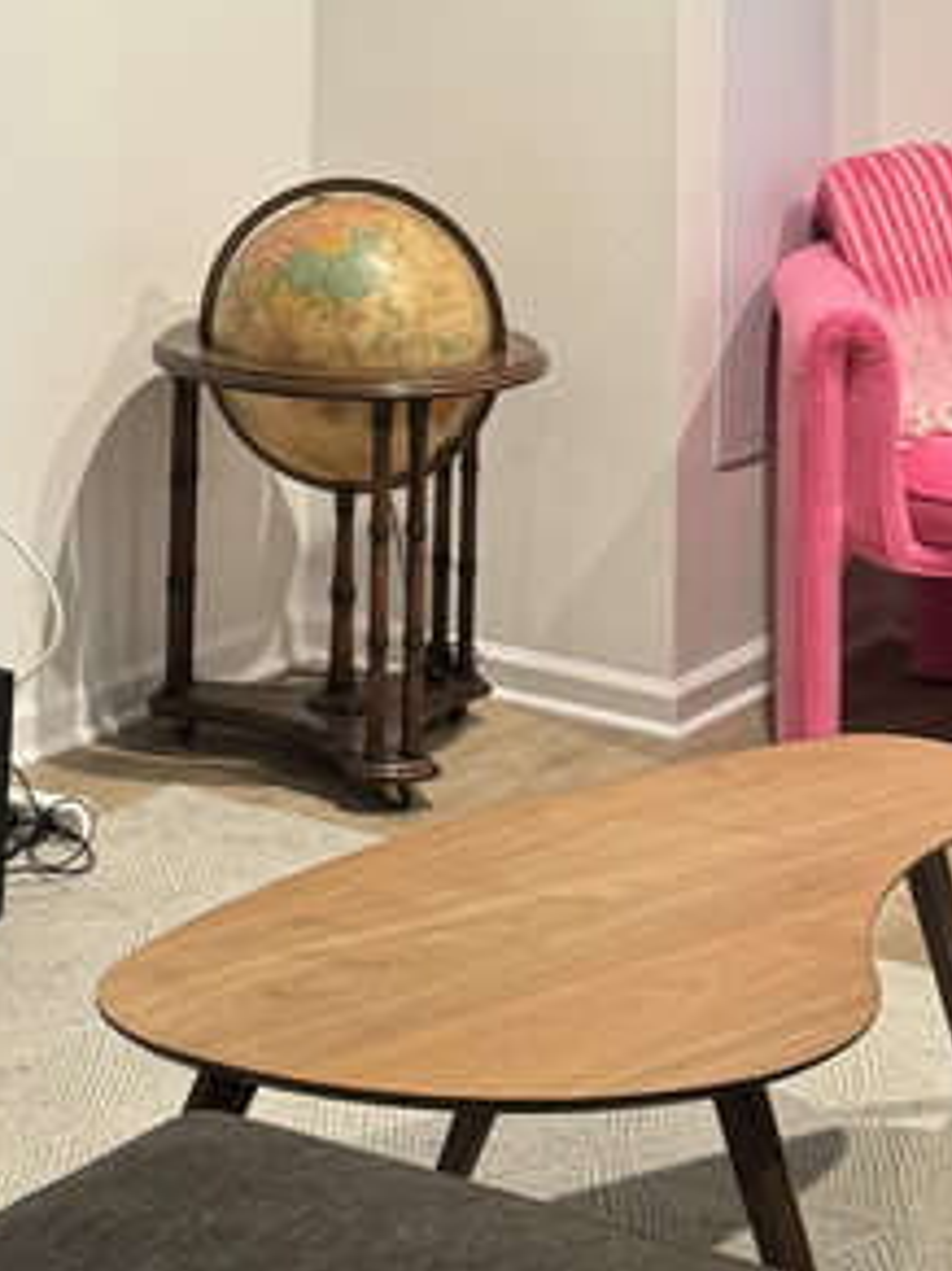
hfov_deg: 16.5
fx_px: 3266
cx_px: 314
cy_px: -210
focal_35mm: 89
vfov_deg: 20.7
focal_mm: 6.76
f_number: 1.78
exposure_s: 1/60
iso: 320
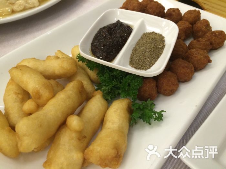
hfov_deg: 61.7
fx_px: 189
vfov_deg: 48.2
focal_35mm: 29
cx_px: 113
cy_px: 84
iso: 200
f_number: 2.2
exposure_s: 1/33
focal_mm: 4.15
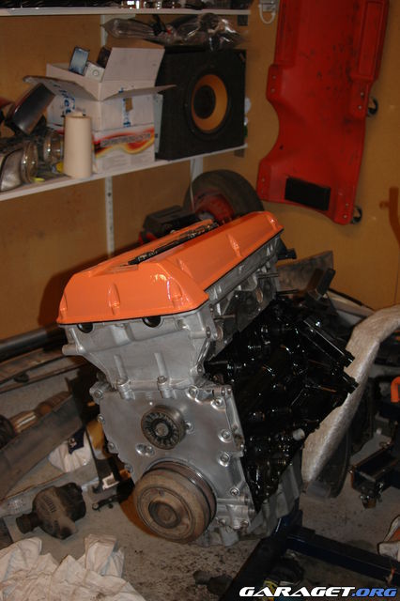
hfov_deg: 31.9
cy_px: 300
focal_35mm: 42
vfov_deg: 46.4
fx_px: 701
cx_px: 200
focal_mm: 28
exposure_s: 1/60
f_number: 3.5
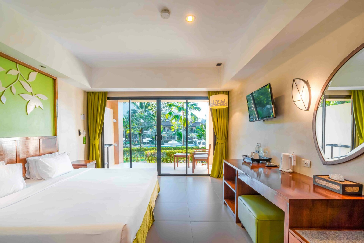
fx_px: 162
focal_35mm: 16
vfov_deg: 73.7
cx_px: 182
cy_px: 122
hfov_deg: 96.7
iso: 100
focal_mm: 16
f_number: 11
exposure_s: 1/4
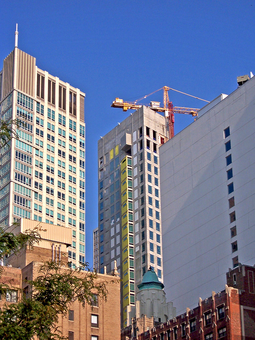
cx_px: 128
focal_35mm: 108
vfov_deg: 18.2
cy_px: 170
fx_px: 1061
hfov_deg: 13.7
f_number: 5.6
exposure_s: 1/750
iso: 80
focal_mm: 18
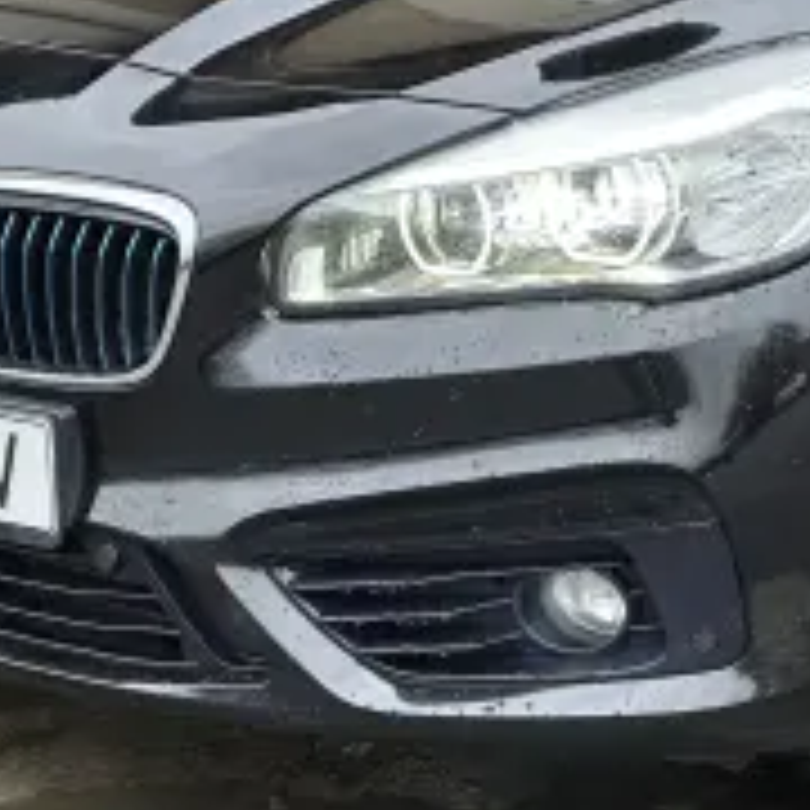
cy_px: 432
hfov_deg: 12.8
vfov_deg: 12.8
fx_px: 3600
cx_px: 576
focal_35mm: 136
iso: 500
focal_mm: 9
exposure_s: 1/56
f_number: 2.8
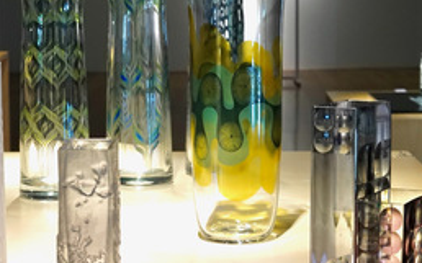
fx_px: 1012
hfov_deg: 23.6
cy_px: 113
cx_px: 213
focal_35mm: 88
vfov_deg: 14.8
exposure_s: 1/60
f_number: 4
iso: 500
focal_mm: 20.69
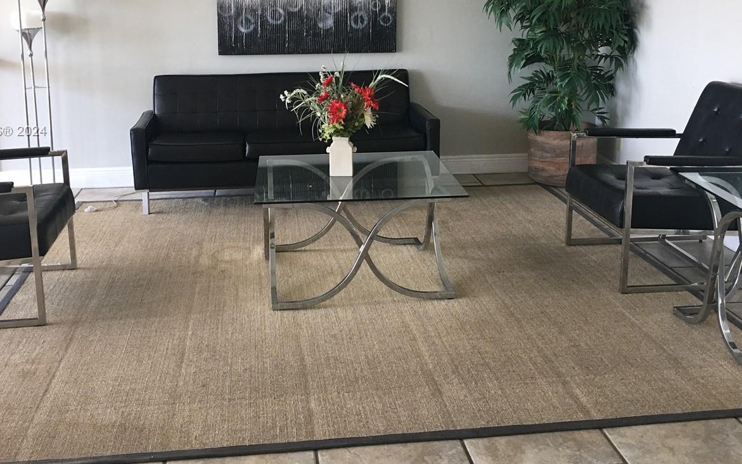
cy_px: 132
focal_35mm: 42
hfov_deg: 47.2
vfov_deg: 30.2
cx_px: 350
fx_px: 849
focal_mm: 4.15
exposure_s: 1/30
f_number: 2.2
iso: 40
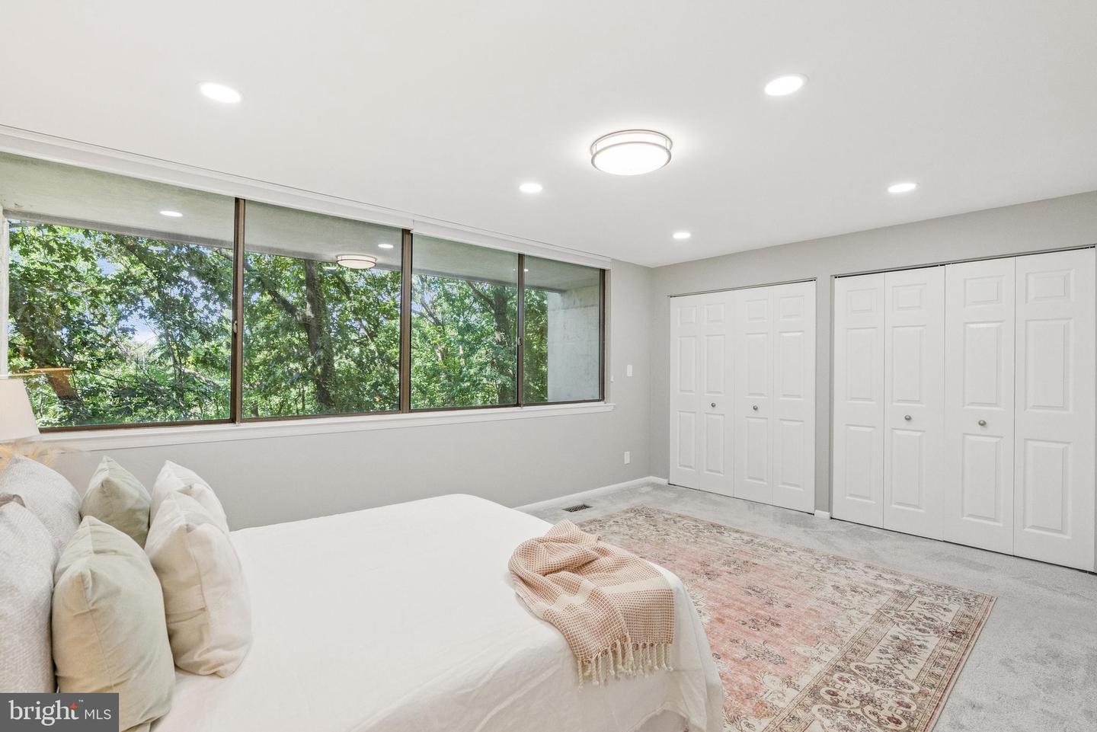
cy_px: 366
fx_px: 488
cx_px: 548
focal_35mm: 16
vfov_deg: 73.8
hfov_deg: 96.7
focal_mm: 16
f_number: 8
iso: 2500
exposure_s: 1/125
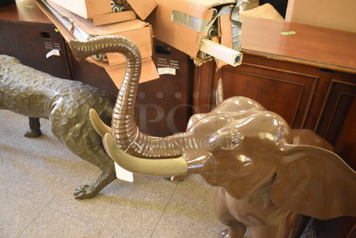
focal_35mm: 27
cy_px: 119
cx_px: 178
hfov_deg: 67.3
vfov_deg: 48.0
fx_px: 267
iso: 2800
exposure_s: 1/125
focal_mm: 18
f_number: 3.5
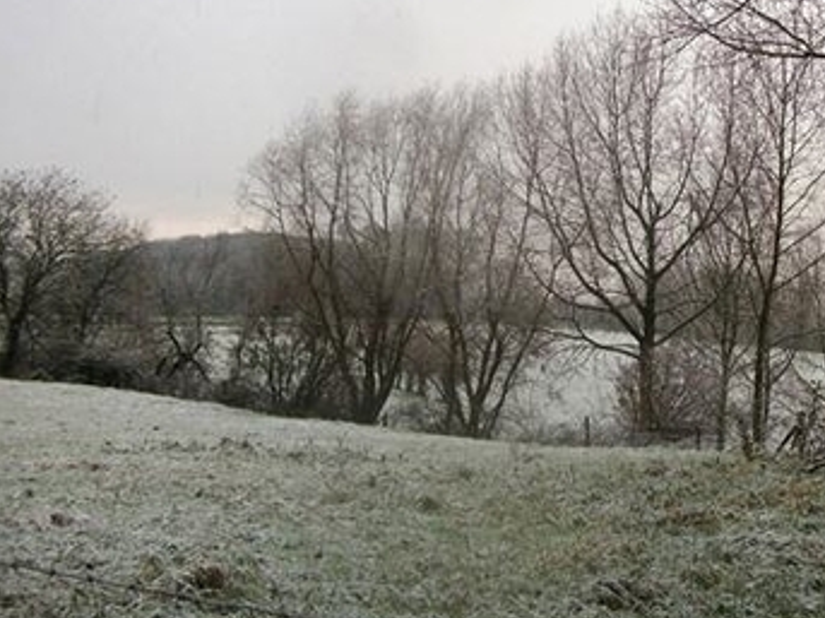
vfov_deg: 26.0
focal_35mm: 56
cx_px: 645
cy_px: 216
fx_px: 1334
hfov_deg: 33.5
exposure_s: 1/320
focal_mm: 5.7
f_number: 2.9
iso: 80
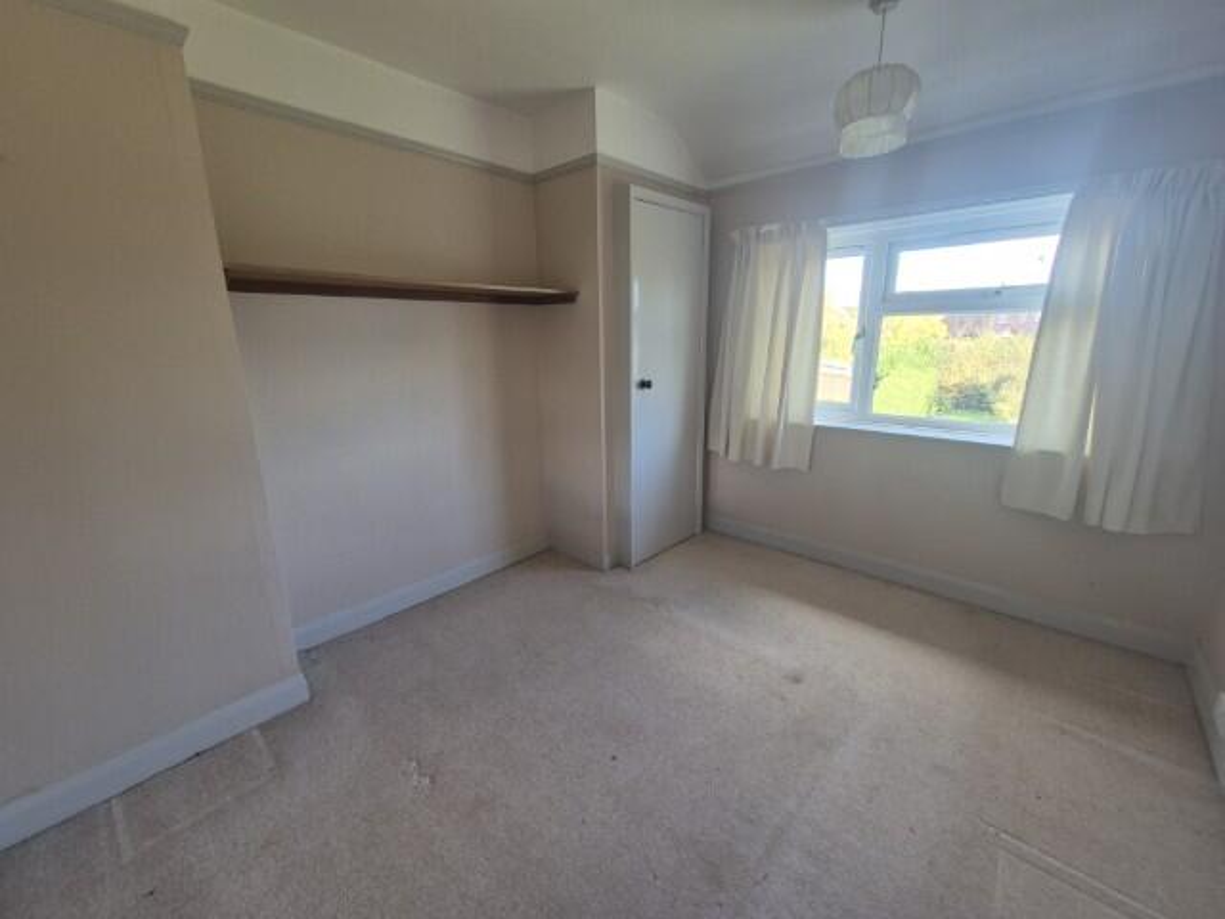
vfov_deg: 89.9
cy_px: 460
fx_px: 460
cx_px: 612
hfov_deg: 106.2
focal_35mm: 13
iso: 125
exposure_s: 1/50
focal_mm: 2.2
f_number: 2.2
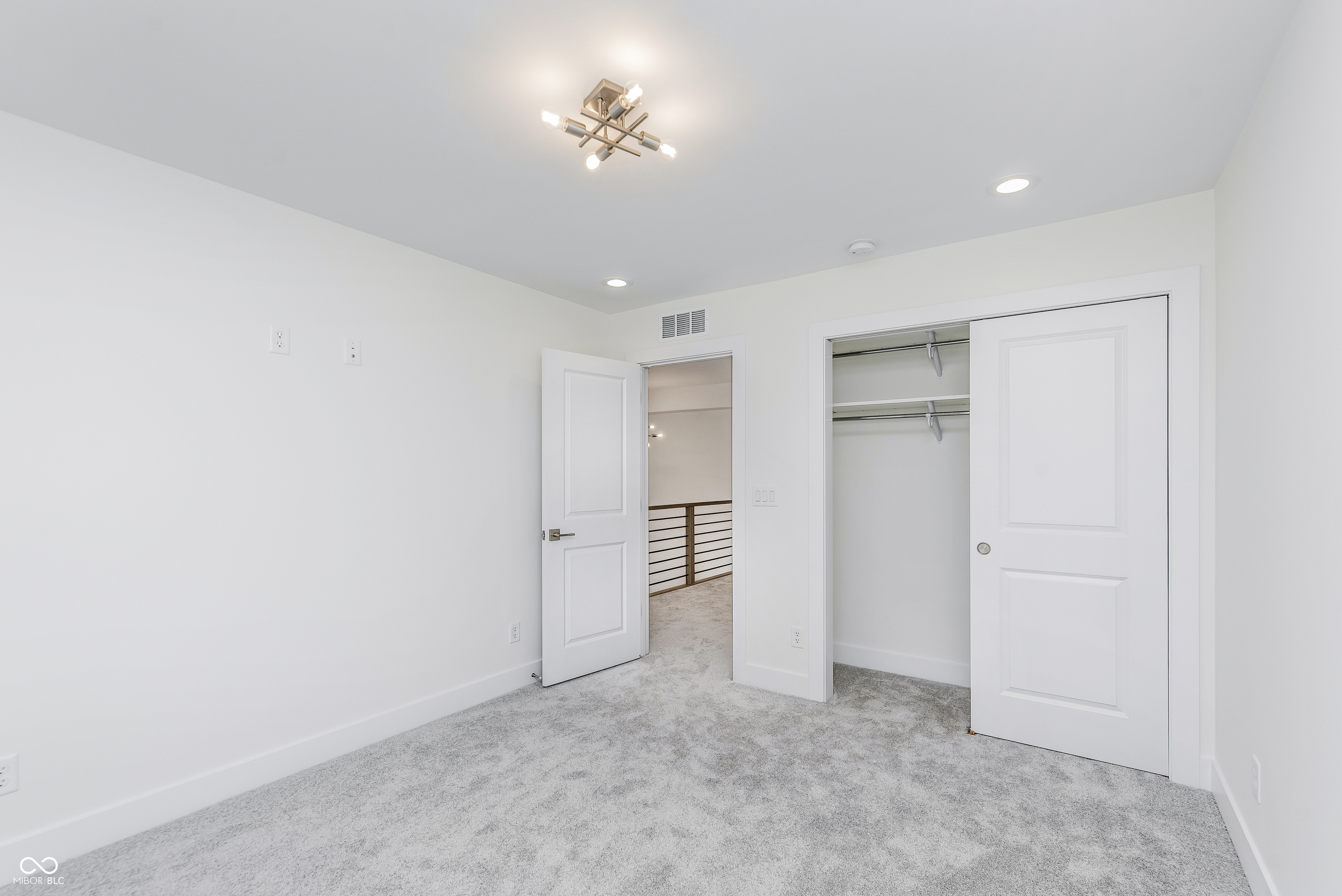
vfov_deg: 77.4
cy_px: 448
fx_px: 559
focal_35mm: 15
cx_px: 671
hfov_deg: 100.4
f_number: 5.6
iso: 320
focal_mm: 15
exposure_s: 1/200
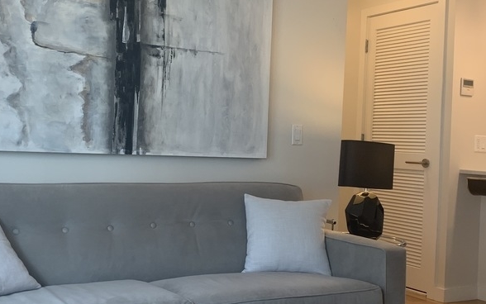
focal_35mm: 50
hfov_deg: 40.2
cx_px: 205
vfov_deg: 25.9
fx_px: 663
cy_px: 144
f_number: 1.8
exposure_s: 1/60
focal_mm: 4.25
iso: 50
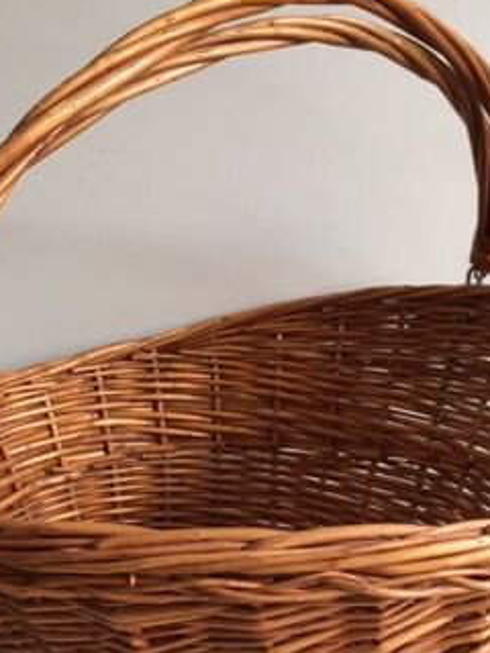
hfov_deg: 25.2
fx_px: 1095
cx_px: 241
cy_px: 410
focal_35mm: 58
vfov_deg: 33.1
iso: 25
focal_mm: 4.15
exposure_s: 1/33
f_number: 2.2
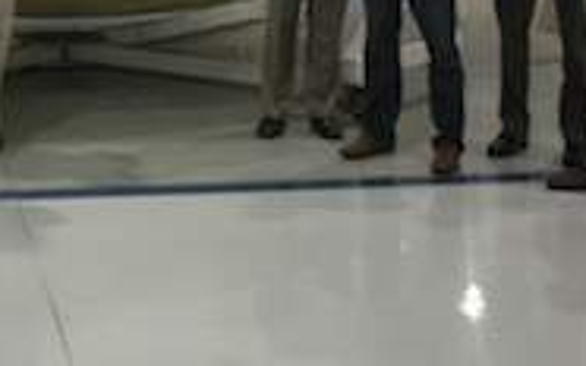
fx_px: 1436
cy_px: -161
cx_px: 50
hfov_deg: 22.5
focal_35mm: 90
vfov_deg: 13.7
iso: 400
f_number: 3.5
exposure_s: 1/38
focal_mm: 6.3
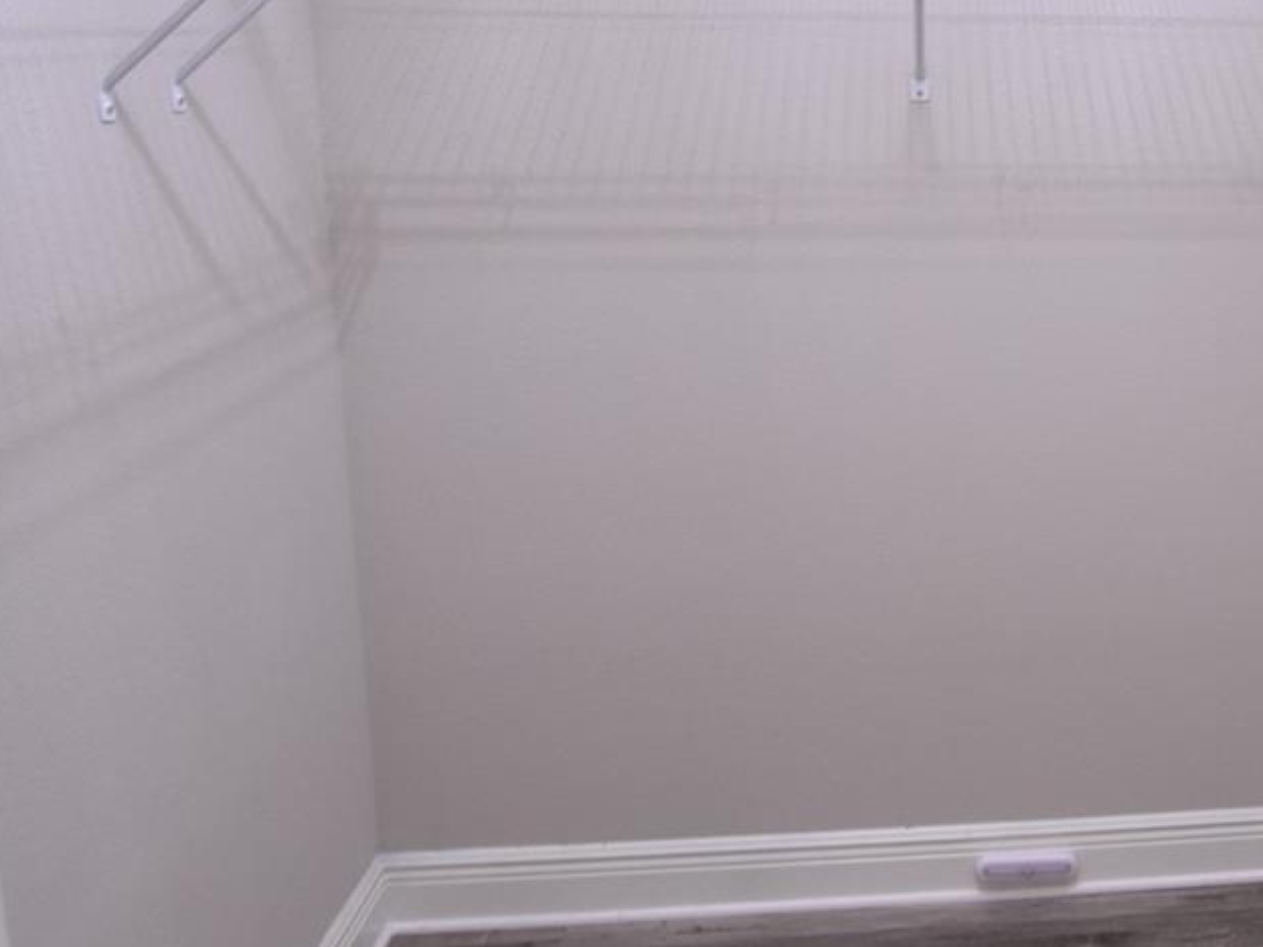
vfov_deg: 37.9
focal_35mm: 37
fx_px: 1350
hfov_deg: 46.3
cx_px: 1087
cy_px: 267
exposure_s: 1/30
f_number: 3.5
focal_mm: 10
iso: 800
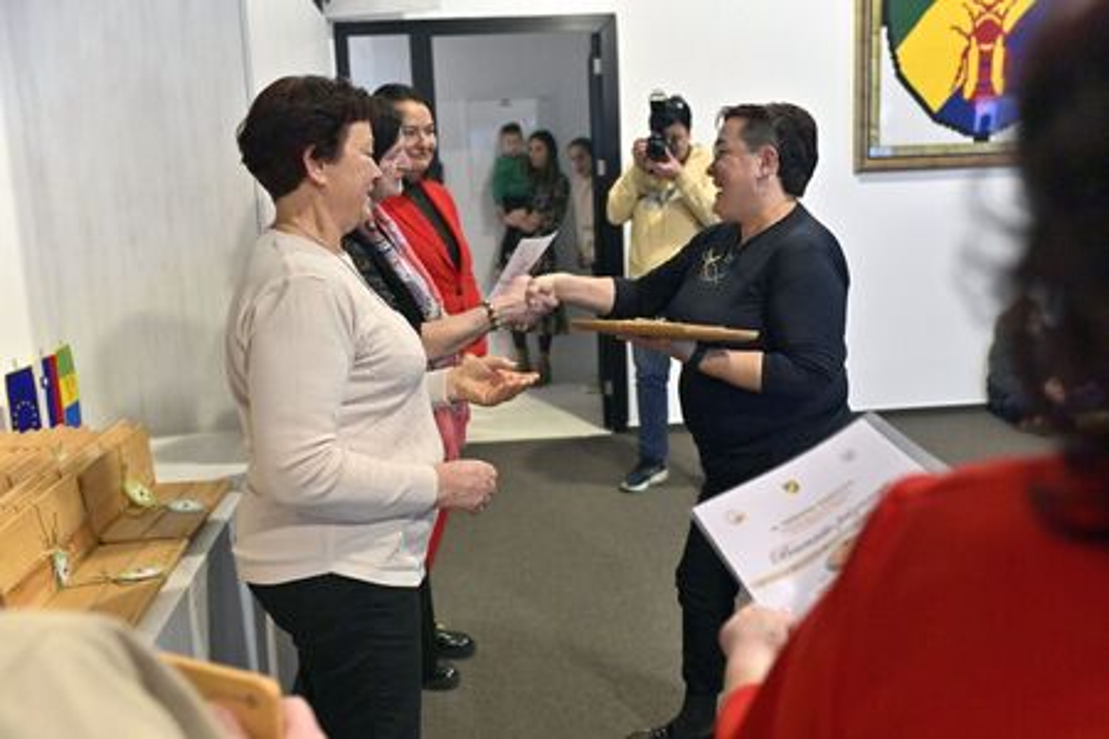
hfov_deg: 54.4
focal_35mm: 35
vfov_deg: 37.9
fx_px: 1078
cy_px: 370
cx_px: 554
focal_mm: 35
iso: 5000
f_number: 4
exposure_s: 1/200
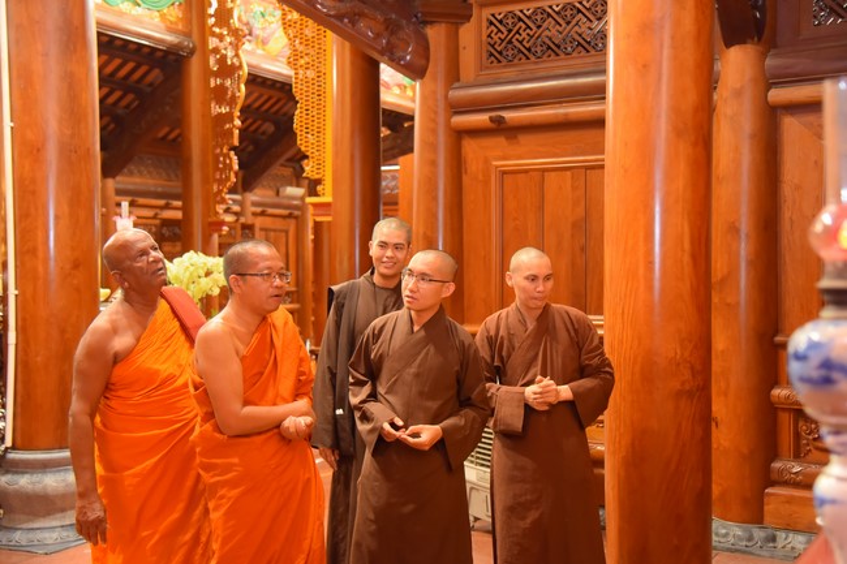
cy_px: 282
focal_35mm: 46
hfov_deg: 42.8
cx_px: 424
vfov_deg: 29.2
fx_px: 1082
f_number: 4
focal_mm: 46
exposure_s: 1/100
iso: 1600
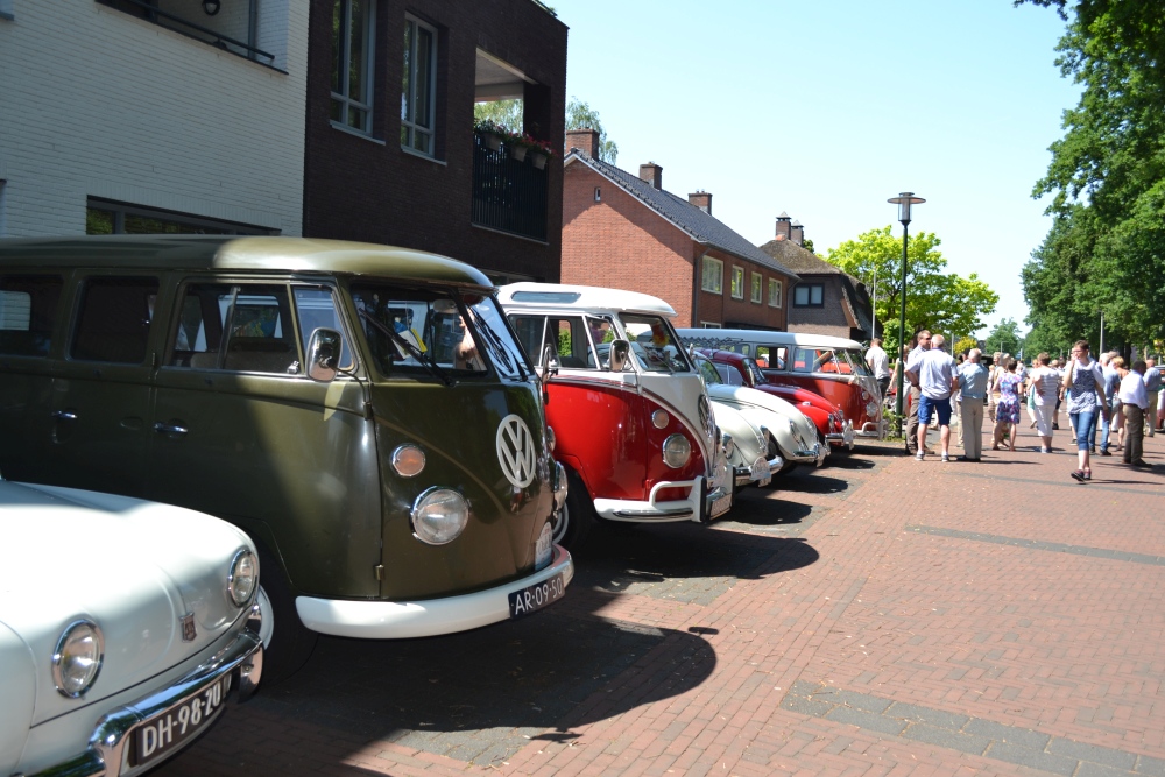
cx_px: 582
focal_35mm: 30
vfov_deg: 43.6
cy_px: 388
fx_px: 971
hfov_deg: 61.9
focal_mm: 20
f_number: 5.6
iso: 100
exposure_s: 1/200
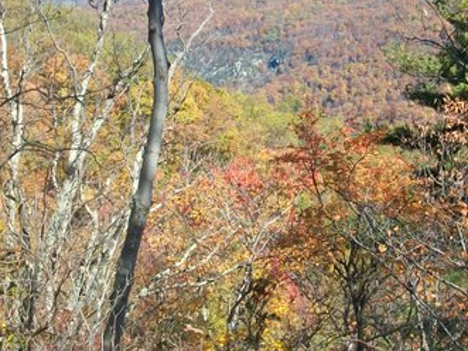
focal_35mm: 80
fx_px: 1081
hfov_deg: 24.4
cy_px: 135
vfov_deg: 18.4
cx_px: 281
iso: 80
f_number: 3.2
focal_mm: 7.1
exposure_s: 1/640
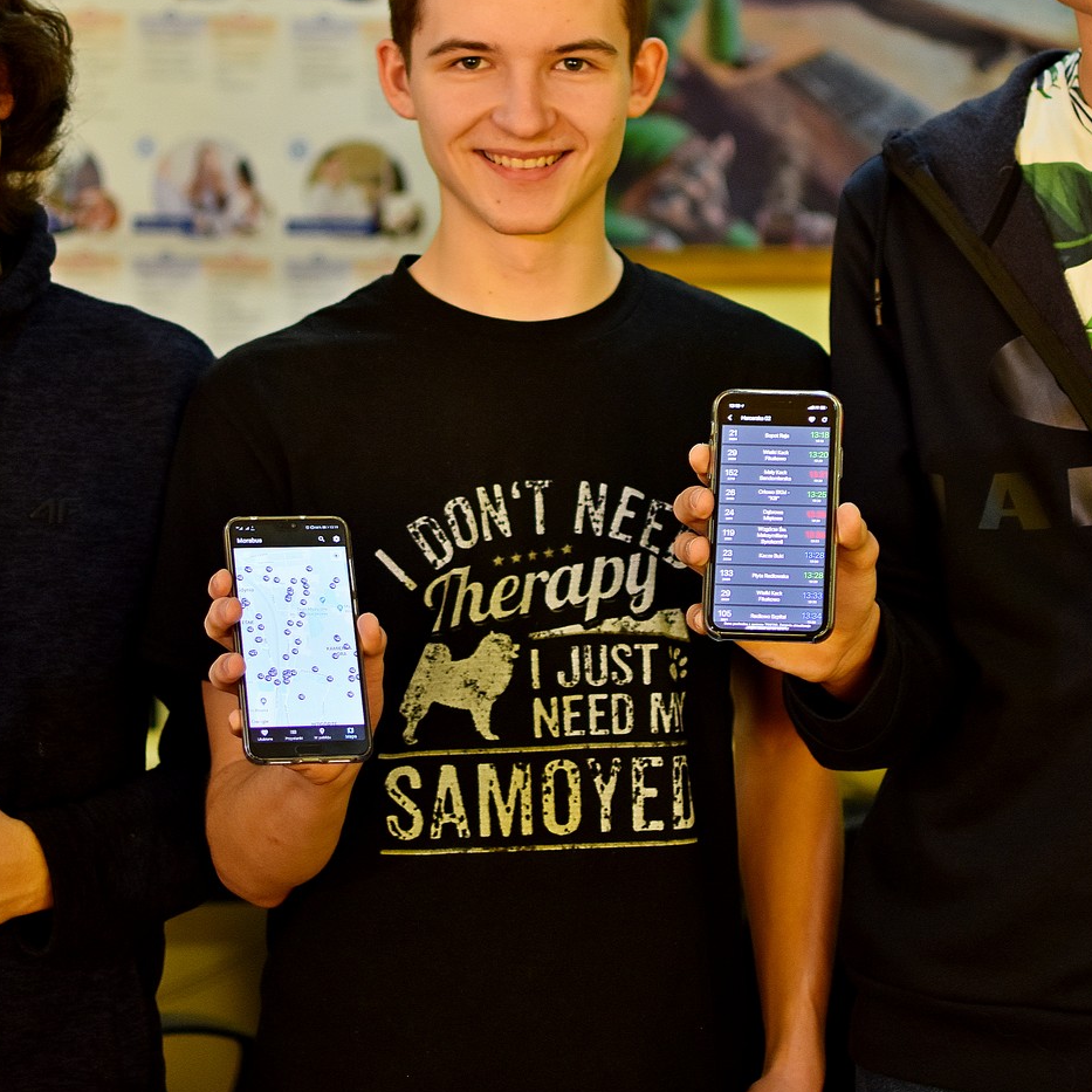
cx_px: 508
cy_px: 314
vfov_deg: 17.7
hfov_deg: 17.8
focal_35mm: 98
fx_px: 3495
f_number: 1.8
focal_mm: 35
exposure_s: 1/200
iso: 400
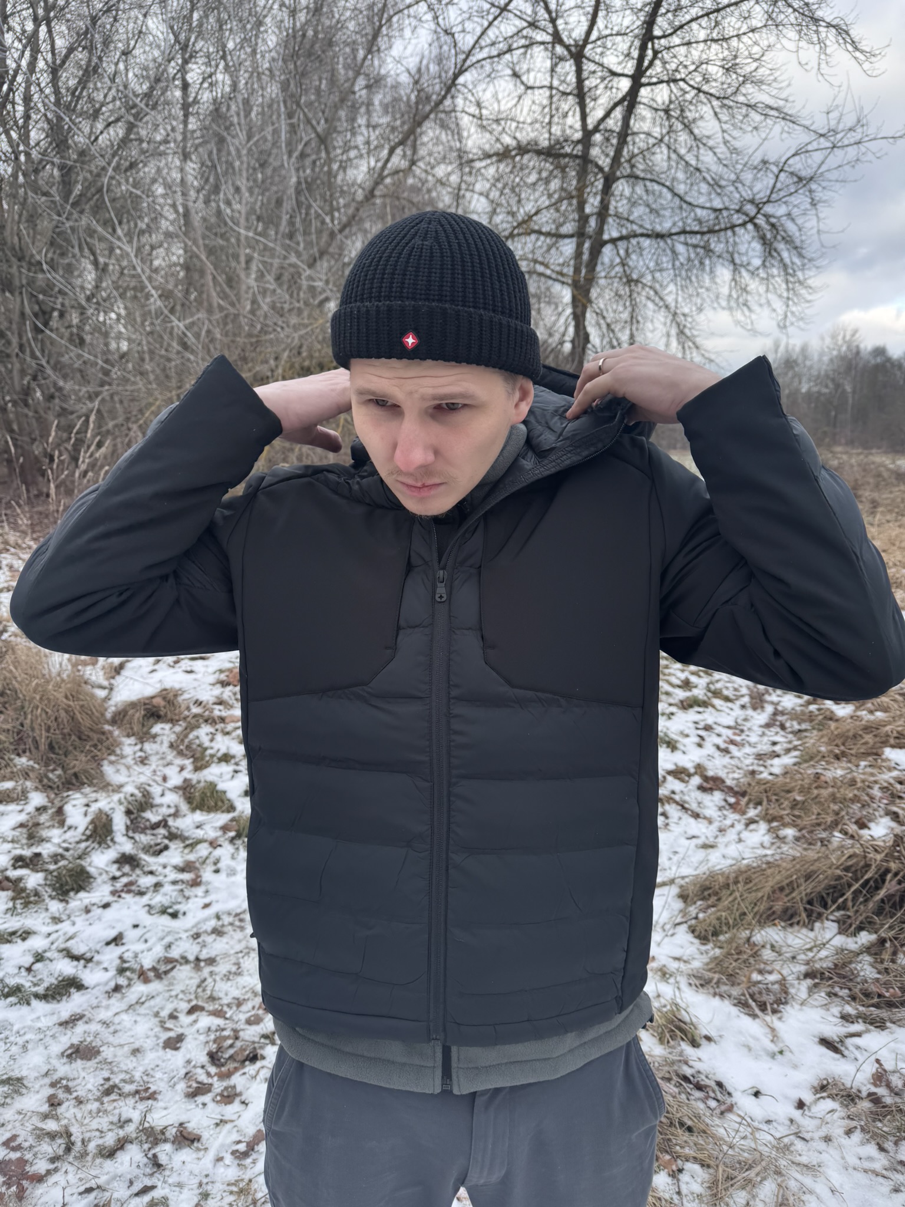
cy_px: 604
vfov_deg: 71.6
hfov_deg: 56.8
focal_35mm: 24
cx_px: 452
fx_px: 837
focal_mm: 6.76
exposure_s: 1/269
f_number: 1.78
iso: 64
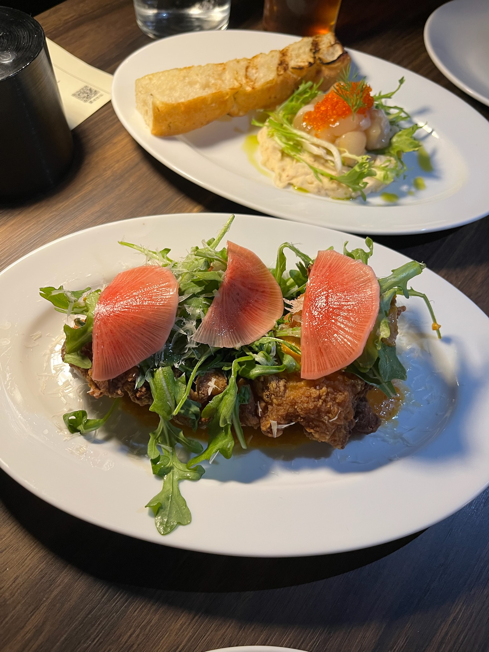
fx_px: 490
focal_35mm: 26
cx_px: 244
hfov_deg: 53.1
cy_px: 326
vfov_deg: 67.3
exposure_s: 1/60
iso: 100
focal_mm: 5.1
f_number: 1.6
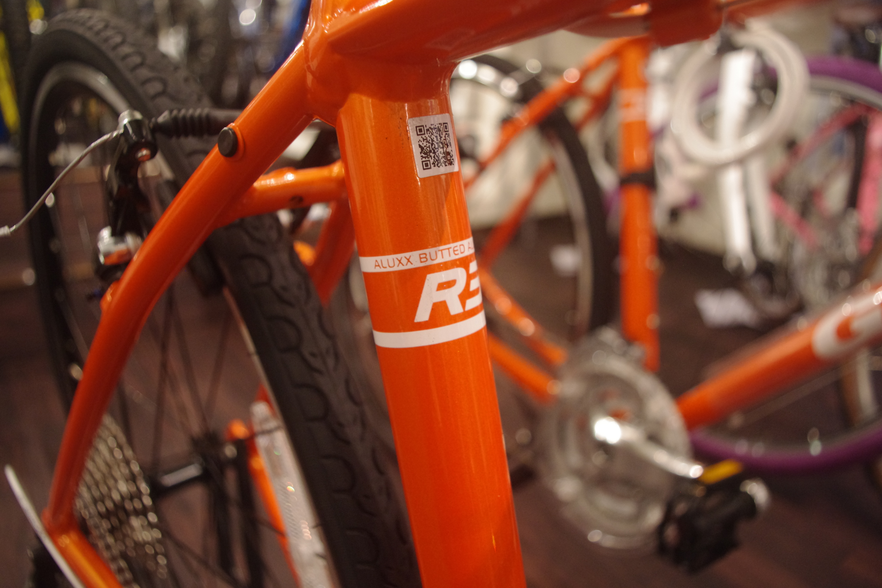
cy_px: 294
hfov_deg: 67.4
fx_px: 661
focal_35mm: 27
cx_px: 441
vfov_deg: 47.9
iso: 1600
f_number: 3.5
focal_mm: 18
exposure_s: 1/30
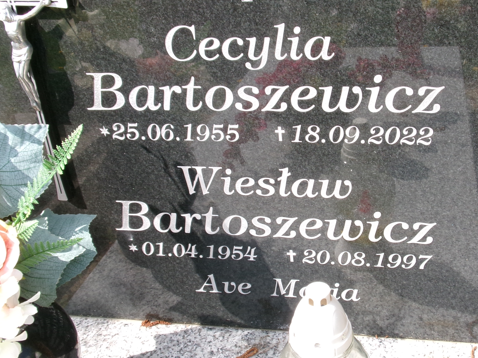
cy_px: 172
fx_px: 608
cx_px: 313
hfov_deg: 42.4
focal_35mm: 44
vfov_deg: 32.9
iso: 100
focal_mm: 5.1
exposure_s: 1/50
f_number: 10.8
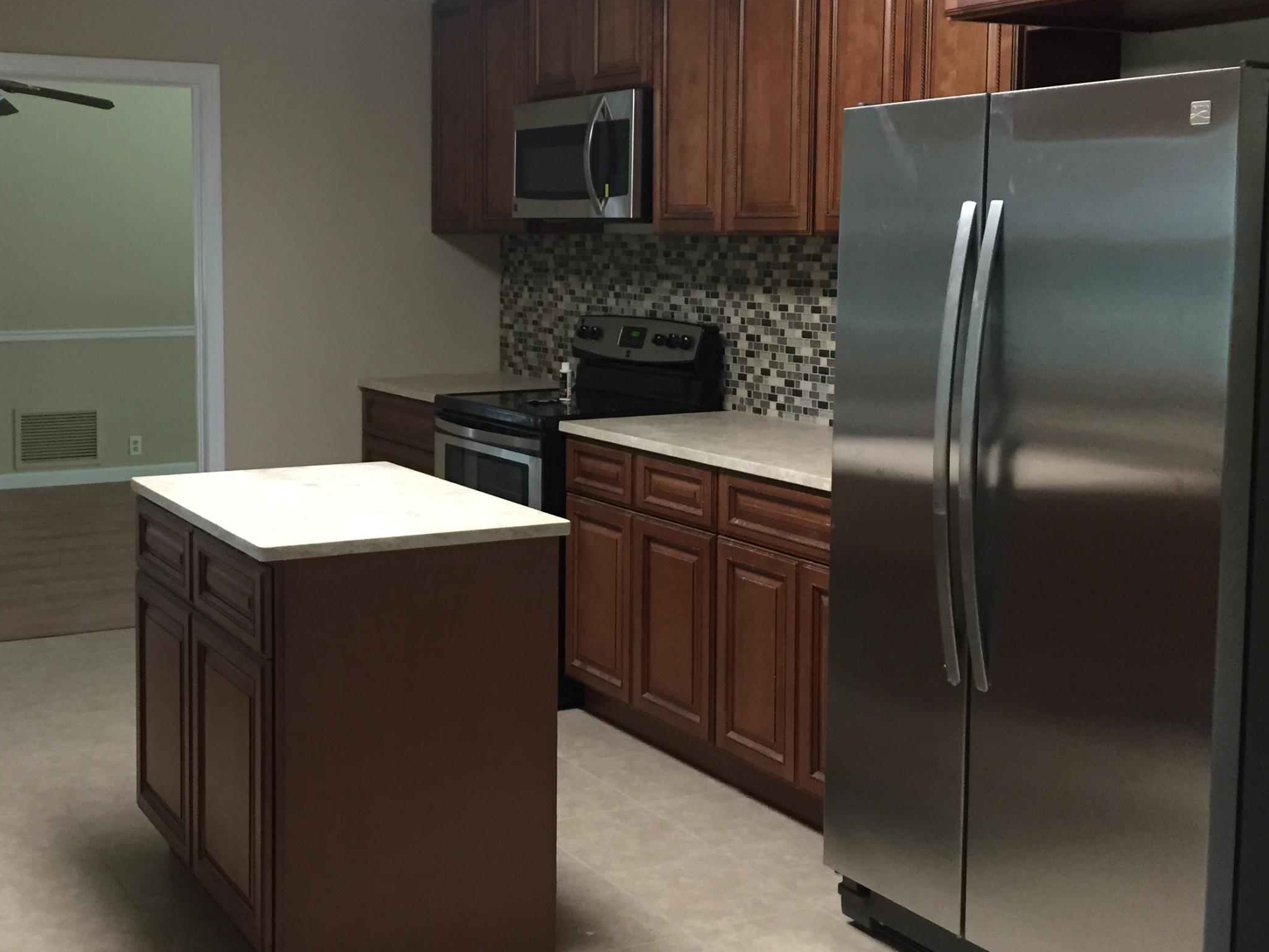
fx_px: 1540
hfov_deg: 44.1
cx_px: 412
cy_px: 352
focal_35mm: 42
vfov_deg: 34.2
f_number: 2.2
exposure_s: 1/30
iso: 160
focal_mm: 4.15
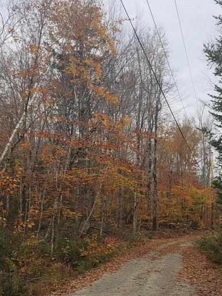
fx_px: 436
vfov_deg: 36.8
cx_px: 175
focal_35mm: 51
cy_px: 213
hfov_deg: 28.0
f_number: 2.4
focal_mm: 4.3
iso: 50
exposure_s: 1/614
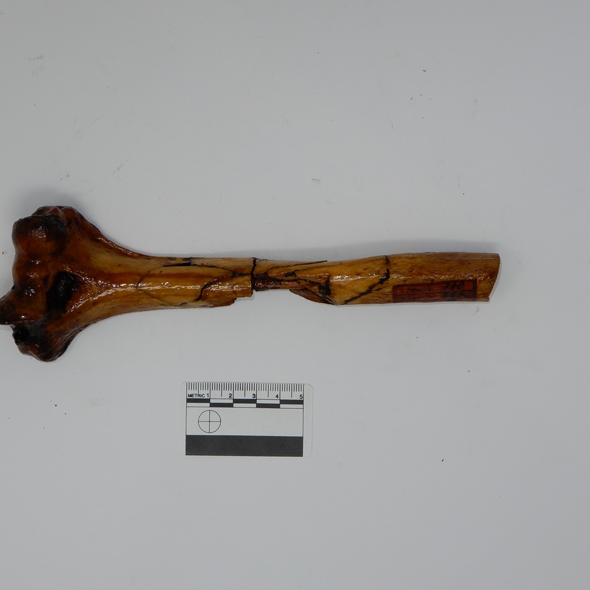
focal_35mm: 77
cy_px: 295
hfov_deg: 22.5
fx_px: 1485
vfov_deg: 22.5
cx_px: 253
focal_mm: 11.6
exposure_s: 1/100
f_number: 5
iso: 80
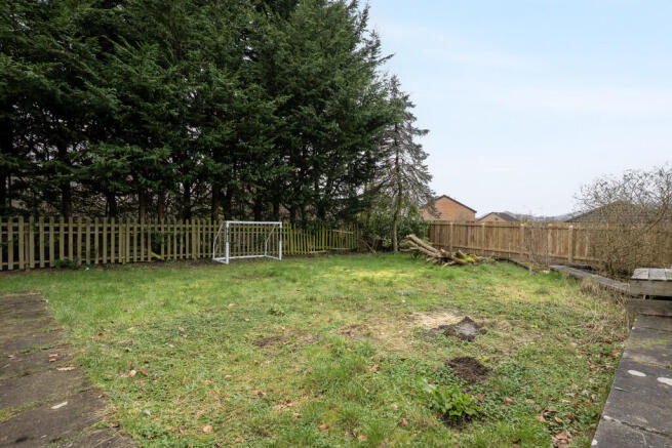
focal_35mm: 17
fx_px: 317
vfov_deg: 70.5
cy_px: 224
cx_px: 336
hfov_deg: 93.3
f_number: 7.1
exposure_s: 1/250
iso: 1000
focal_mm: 17
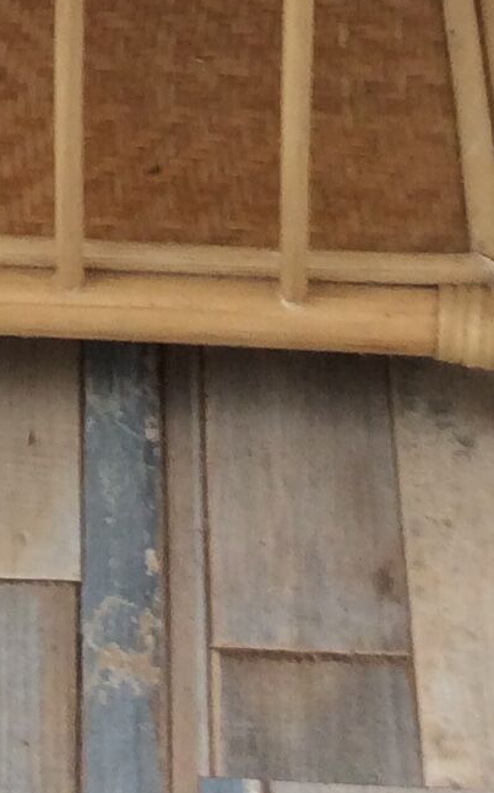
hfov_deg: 9.5
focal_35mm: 136
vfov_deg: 13.6
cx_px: -135
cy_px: -681
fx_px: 2933
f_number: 2.4
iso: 40
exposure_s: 1/25
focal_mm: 3.3
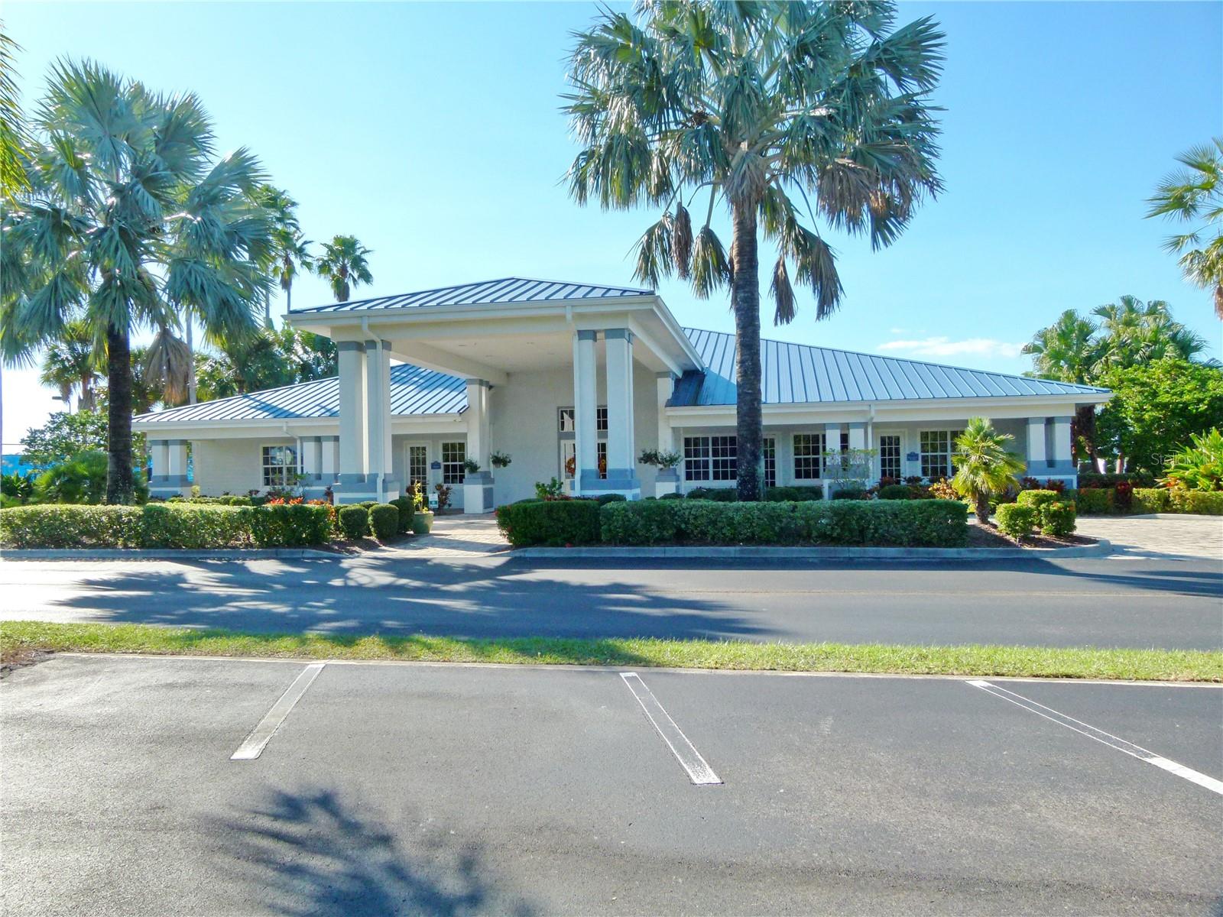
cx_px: 612
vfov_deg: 54.9
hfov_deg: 69.4
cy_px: 458
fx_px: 883
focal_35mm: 25
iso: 100
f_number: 4
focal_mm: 4.5
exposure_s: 1/500
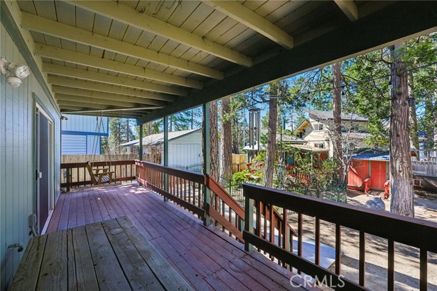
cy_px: 146
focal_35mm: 15
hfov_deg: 100.4
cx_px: 218
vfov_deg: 77.3
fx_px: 182
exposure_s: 1/60
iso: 125
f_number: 8
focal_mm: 15
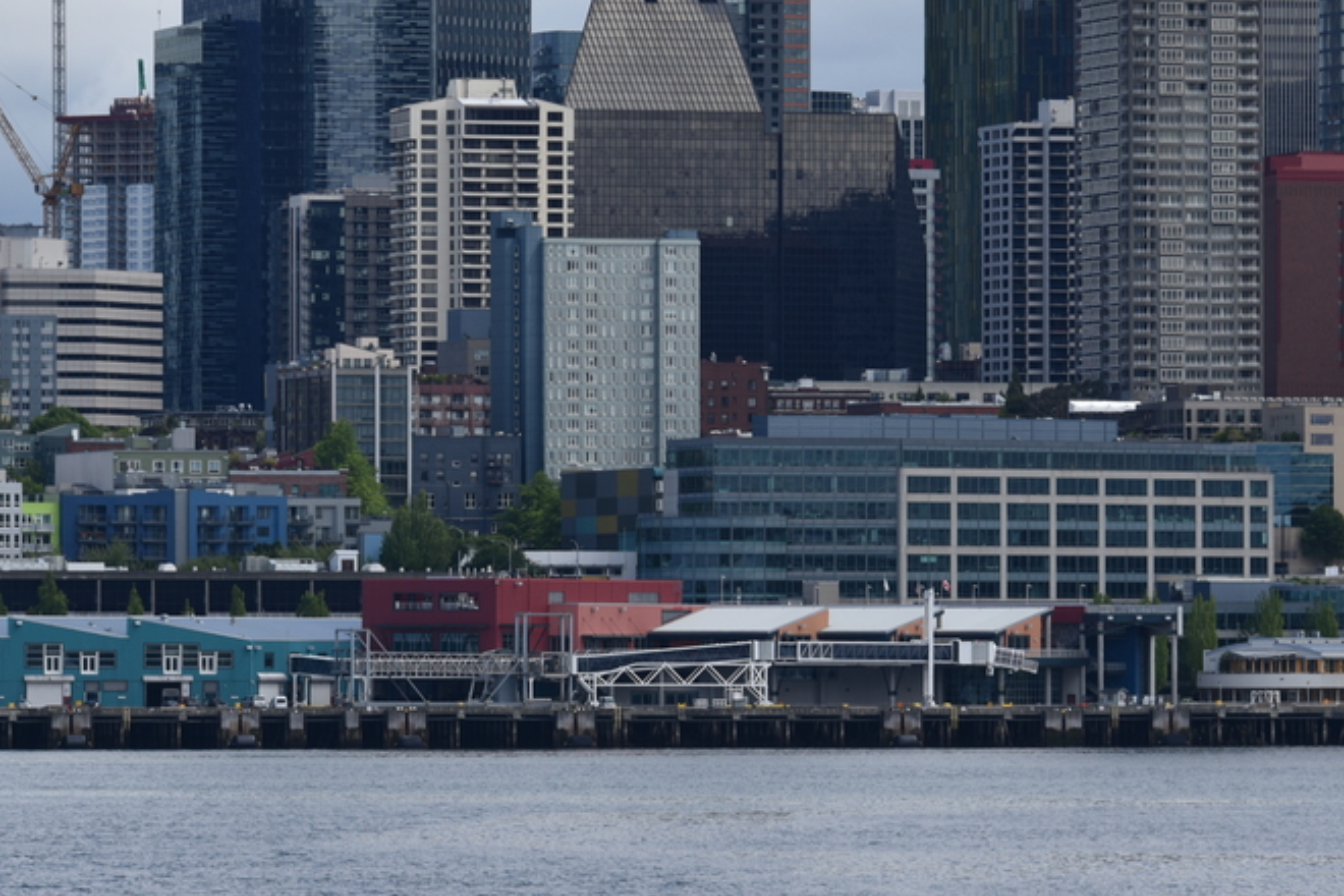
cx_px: 637
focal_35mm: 291
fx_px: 10863
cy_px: 177
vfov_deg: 4.7
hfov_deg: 7.1
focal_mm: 150
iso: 100
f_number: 9
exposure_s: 1/320
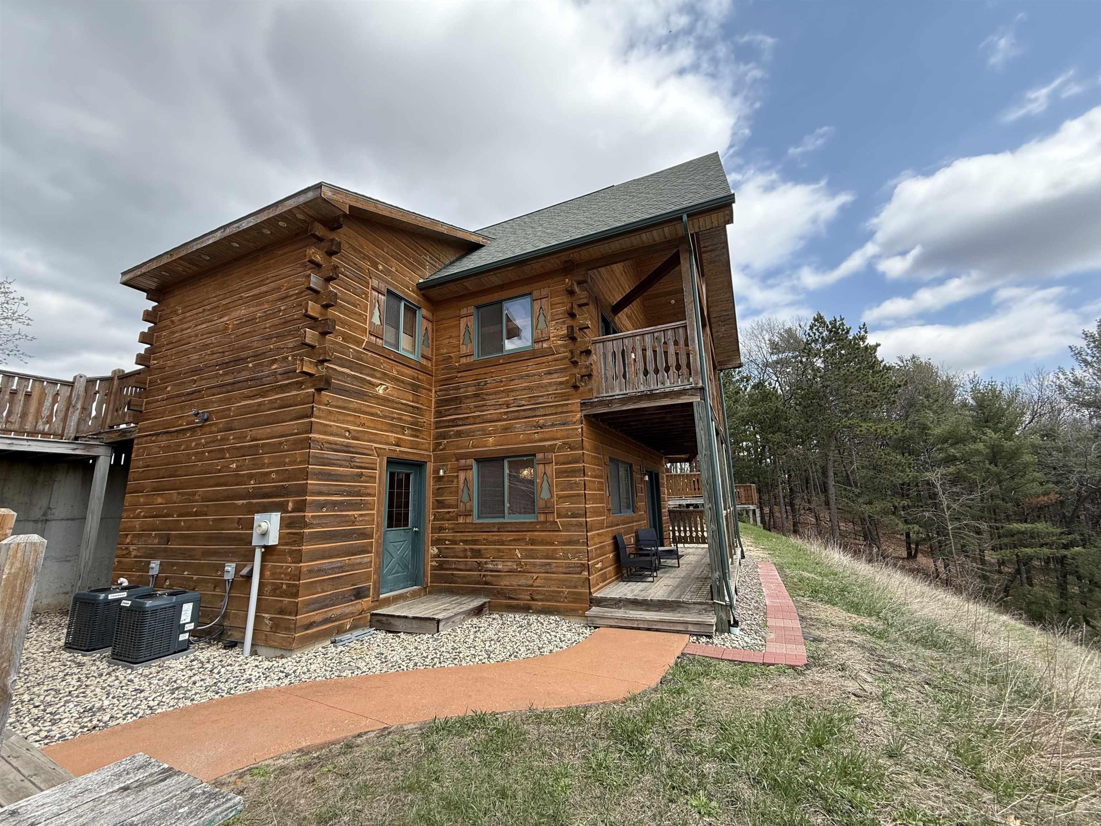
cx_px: 550
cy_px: 413
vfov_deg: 85.7
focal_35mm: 14
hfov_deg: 102.1
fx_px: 445
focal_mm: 2.22
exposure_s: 1/574
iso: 64
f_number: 2.2
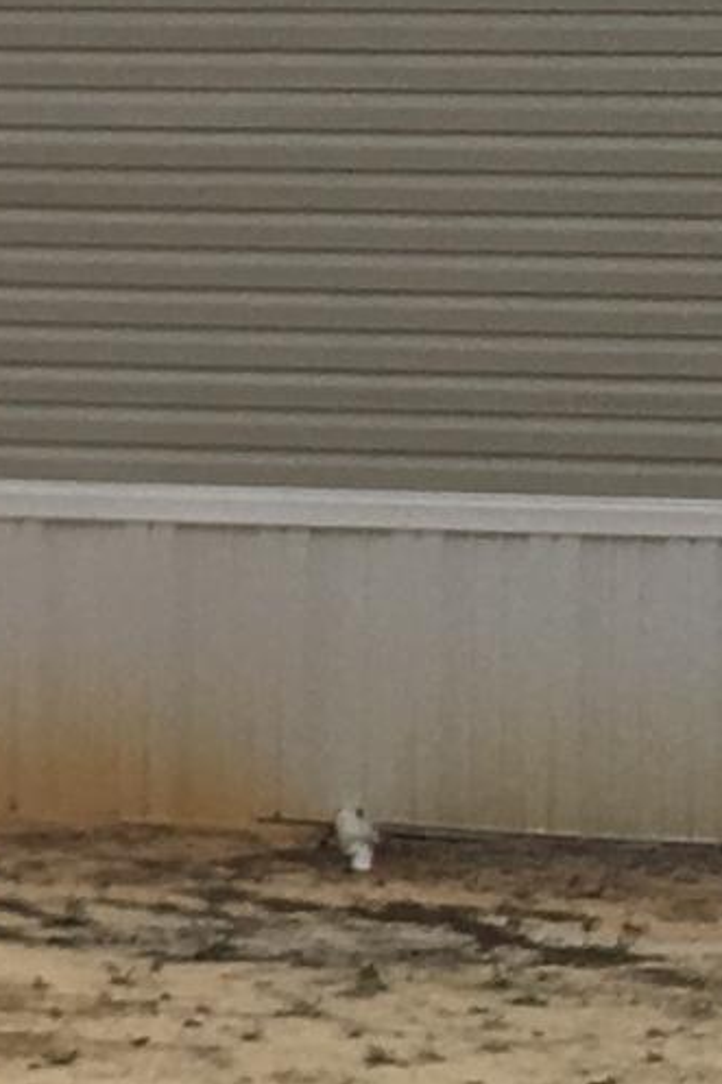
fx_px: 5479
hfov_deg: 6.9
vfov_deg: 11.3
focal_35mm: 182
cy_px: 297
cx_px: -1293
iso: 25
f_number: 2.2
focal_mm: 4.15
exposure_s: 1/3077
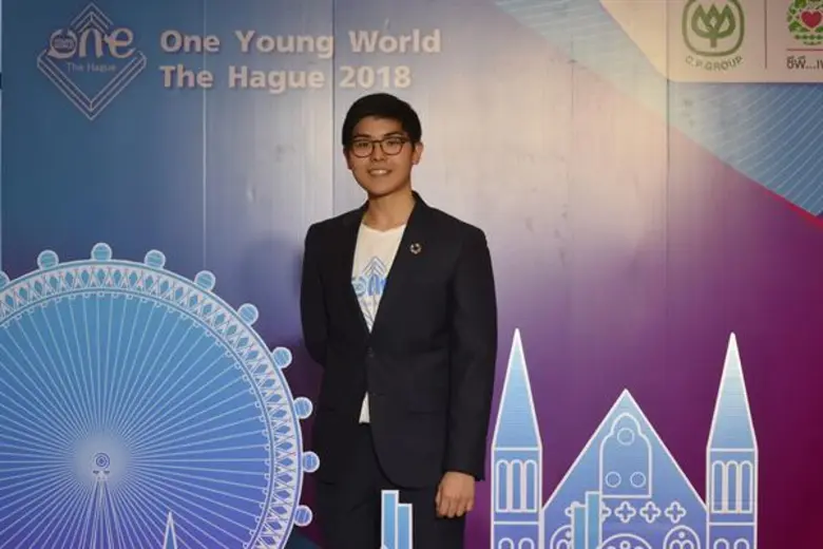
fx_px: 1829
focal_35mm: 80
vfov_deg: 17.1
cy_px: 274
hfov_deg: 25.4
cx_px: 412
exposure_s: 1/125
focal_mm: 80
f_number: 14
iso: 1250
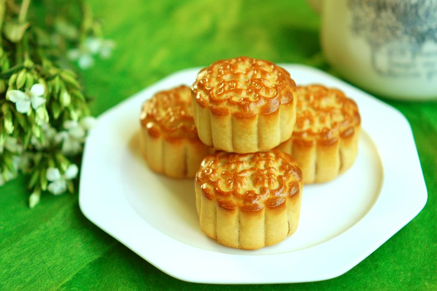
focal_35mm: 75
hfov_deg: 27.0
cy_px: 146
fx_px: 910
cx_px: 218
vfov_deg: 18.2
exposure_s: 1/30
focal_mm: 50
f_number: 2.8
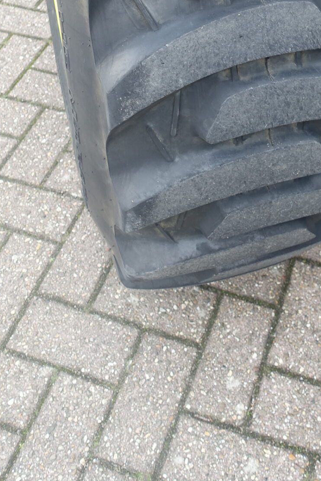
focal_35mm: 55
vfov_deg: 32.3
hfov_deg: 24.4
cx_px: 231
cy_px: -36
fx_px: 735
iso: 125
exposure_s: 1/40
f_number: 2.8
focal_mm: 8.8
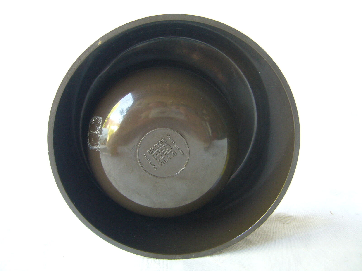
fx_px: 366
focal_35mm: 35
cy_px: 136
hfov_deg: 52.6
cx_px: 181
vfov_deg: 40.7
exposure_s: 1/15
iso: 100
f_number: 2.8
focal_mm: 5.8
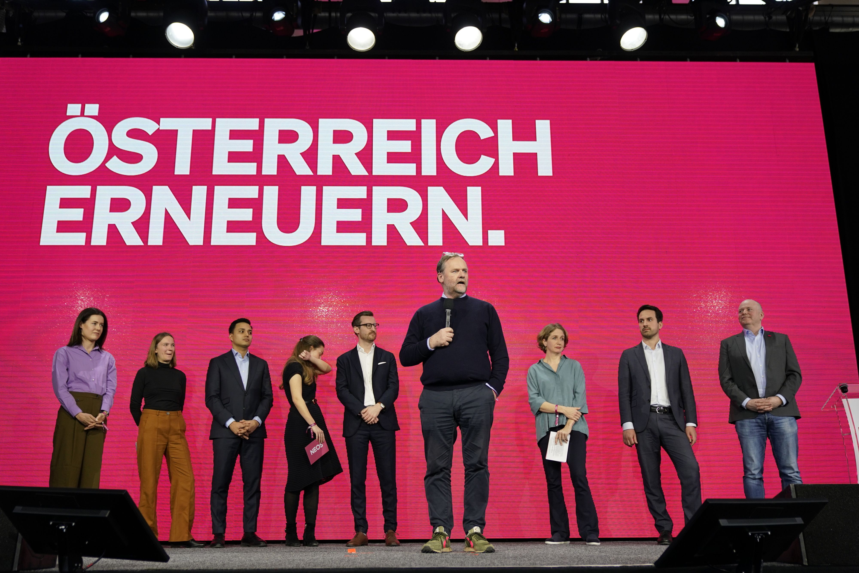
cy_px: 286
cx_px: 430
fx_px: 811
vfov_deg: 38.9
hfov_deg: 55.8
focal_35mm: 34
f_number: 2.8
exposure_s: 1/400
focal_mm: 34
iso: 800
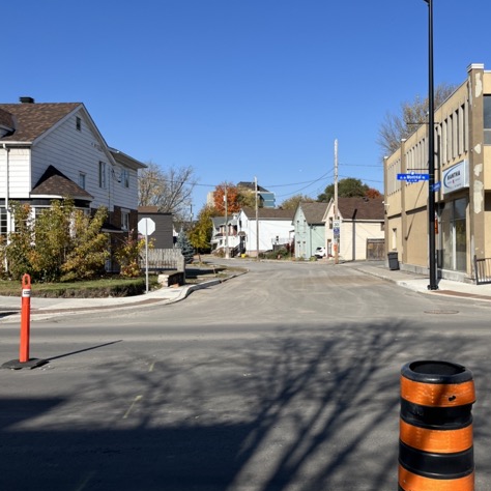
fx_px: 497
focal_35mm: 31
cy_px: 248
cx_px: 323
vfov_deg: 52.5
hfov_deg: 51.7
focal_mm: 5.1
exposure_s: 1/4484
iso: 50
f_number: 1.6
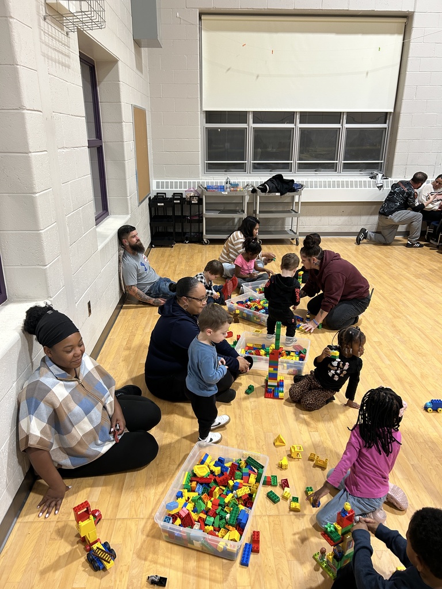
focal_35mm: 26
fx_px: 443
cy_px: 294
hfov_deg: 53.1
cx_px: 221
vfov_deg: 67.3
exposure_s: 1/60
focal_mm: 5.7
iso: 125
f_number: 1.5
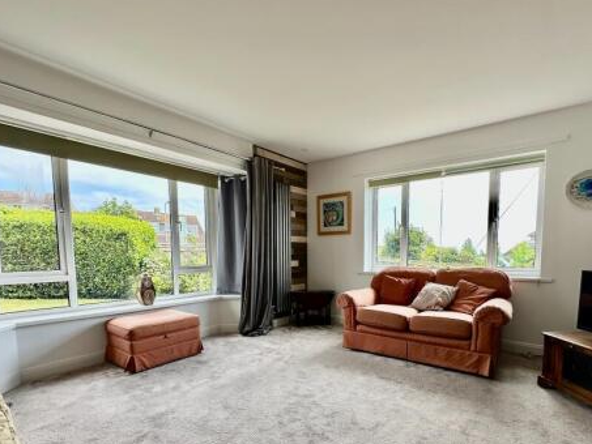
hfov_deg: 87.5
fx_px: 308
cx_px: 326
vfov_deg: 70.5
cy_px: 276
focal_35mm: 18
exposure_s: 1/183
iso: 40
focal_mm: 2.22
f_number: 2.2
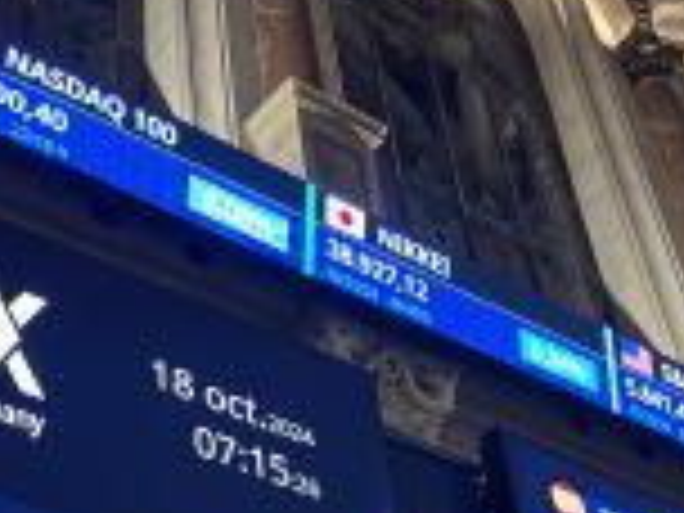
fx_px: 1561
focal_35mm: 79
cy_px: 200
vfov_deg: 18.6
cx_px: 324
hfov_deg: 24.7
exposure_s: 1/50
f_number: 1.78
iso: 320
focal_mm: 6.86
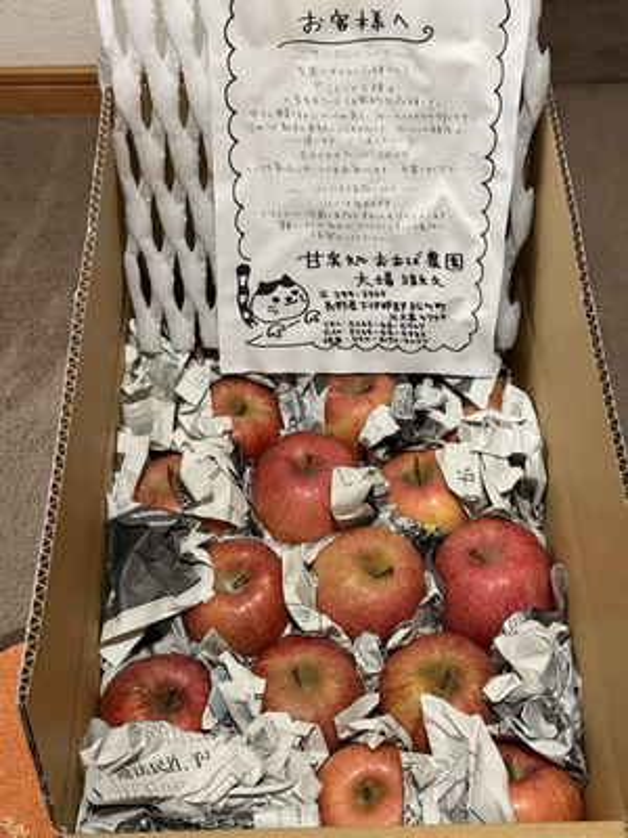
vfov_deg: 39.7
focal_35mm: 48
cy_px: 419
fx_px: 1161
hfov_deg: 30.3
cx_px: 314
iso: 400
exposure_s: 1/33
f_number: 1.78
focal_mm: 6.76
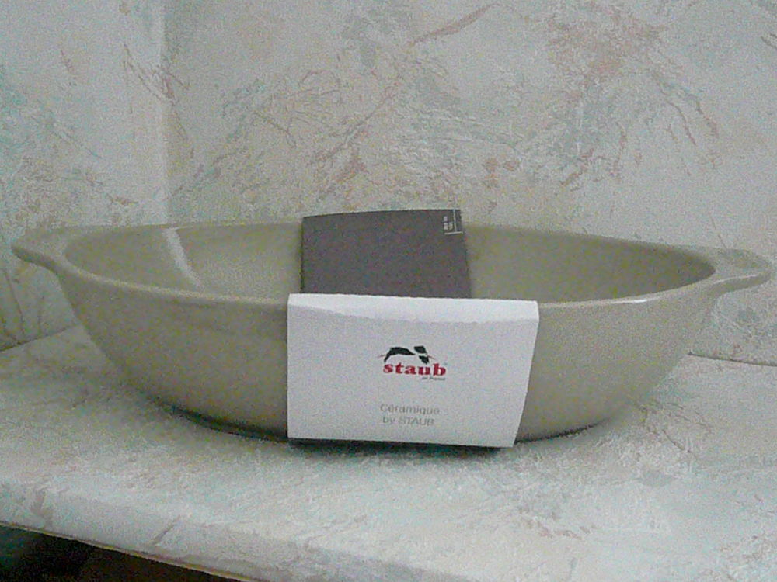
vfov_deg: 31.5
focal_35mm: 46
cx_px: 388
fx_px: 1033
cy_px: 291
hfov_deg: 41.2
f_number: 3.5
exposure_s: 1/160
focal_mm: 7.5
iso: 3200
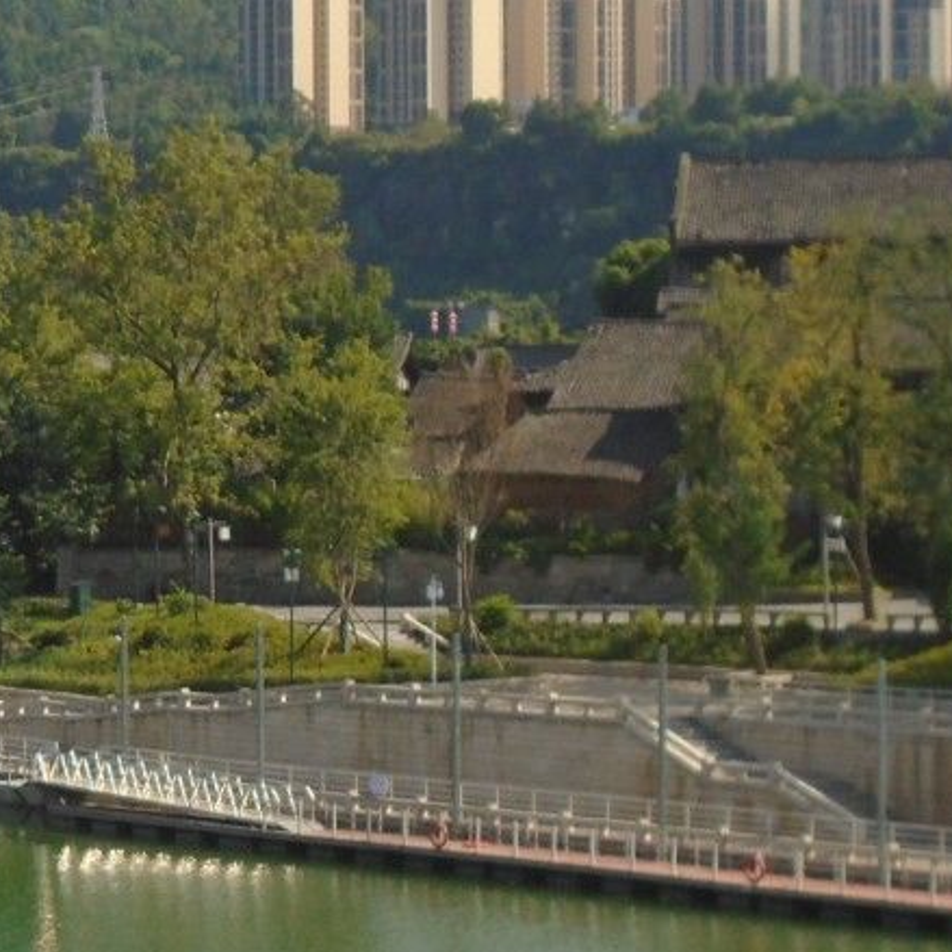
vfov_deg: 12.6
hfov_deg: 12.3
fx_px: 4294
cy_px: 544
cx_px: -206
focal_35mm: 138
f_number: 4.5
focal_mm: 8.7
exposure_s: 1/500
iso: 100
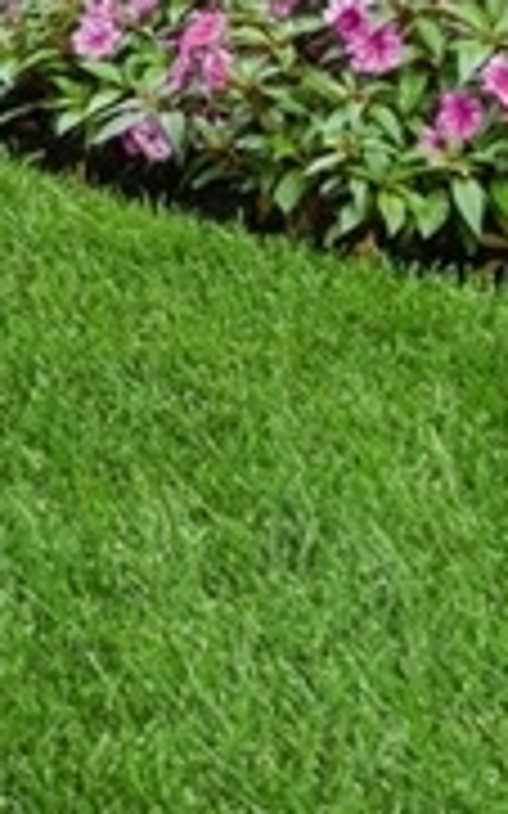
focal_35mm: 274
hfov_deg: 4.3
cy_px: -1300
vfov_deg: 7.1
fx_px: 6074
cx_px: -1722
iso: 400
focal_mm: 30
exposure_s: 1/45
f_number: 9.5
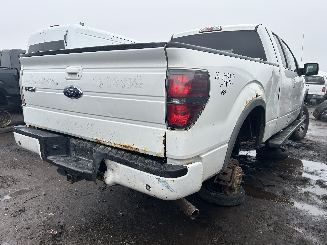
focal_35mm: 26
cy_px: 122
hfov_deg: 67.3
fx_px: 246
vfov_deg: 53.1
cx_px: 164
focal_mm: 5.7
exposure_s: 1/1196
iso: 50
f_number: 1.5
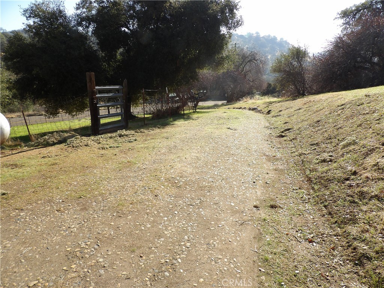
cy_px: 144
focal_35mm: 24
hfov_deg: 71.6
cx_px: 192
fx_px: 266
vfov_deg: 56.8
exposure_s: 1/845
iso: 100
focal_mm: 4.3
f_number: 3.2
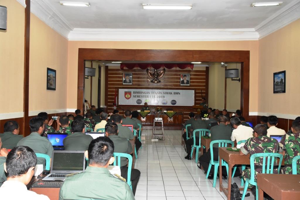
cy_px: 100
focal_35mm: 33
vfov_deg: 40.0
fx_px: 275
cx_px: 150
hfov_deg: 57.2
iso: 1600
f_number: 4
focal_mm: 22
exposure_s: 1/60
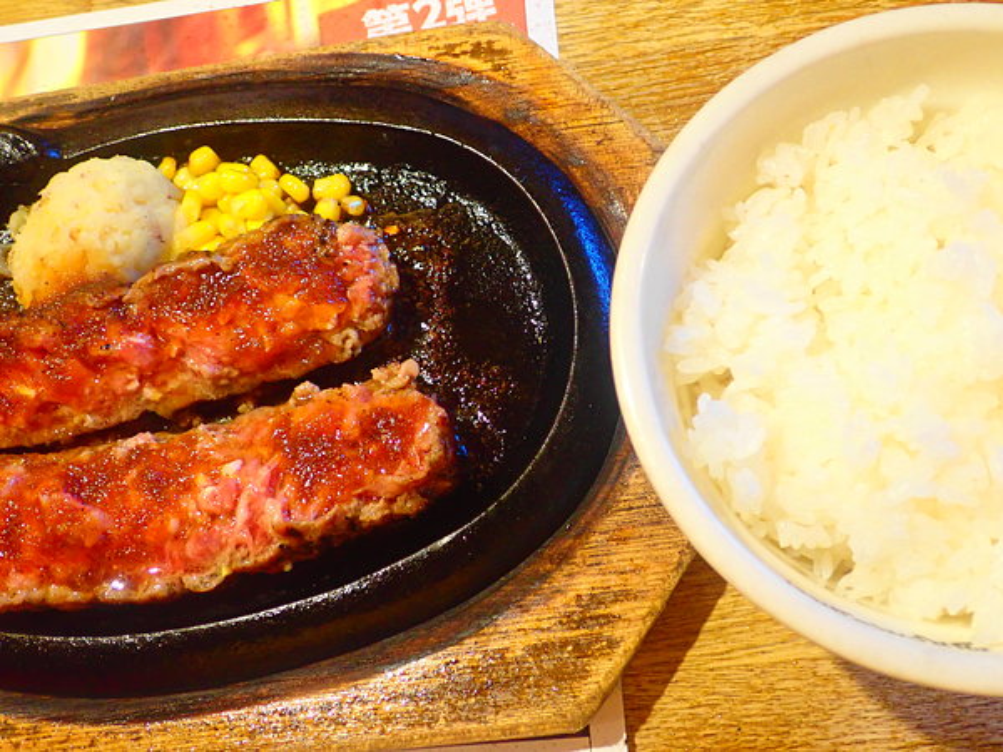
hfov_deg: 52.6
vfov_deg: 40.7
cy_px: 376
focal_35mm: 35
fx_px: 1014
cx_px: 502
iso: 400
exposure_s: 1/30
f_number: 2.6
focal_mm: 6.42
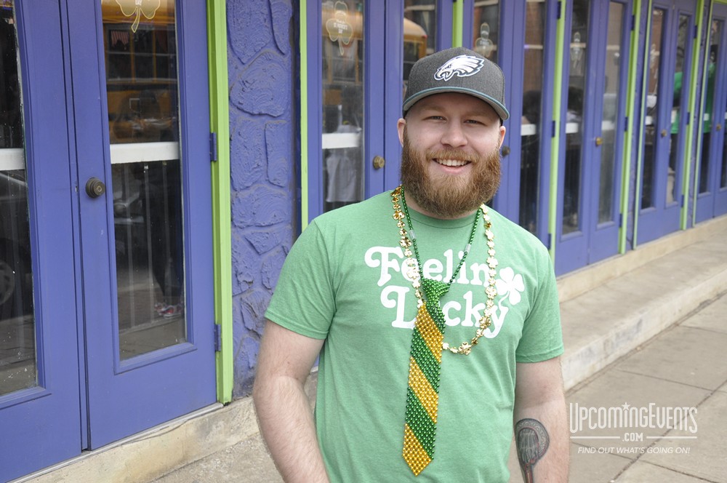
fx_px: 908
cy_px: 242
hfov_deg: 43.7
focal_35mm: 45
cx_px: 364
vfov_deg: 29.8
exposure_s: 1/200
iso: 400
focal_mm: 30
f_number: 7.1
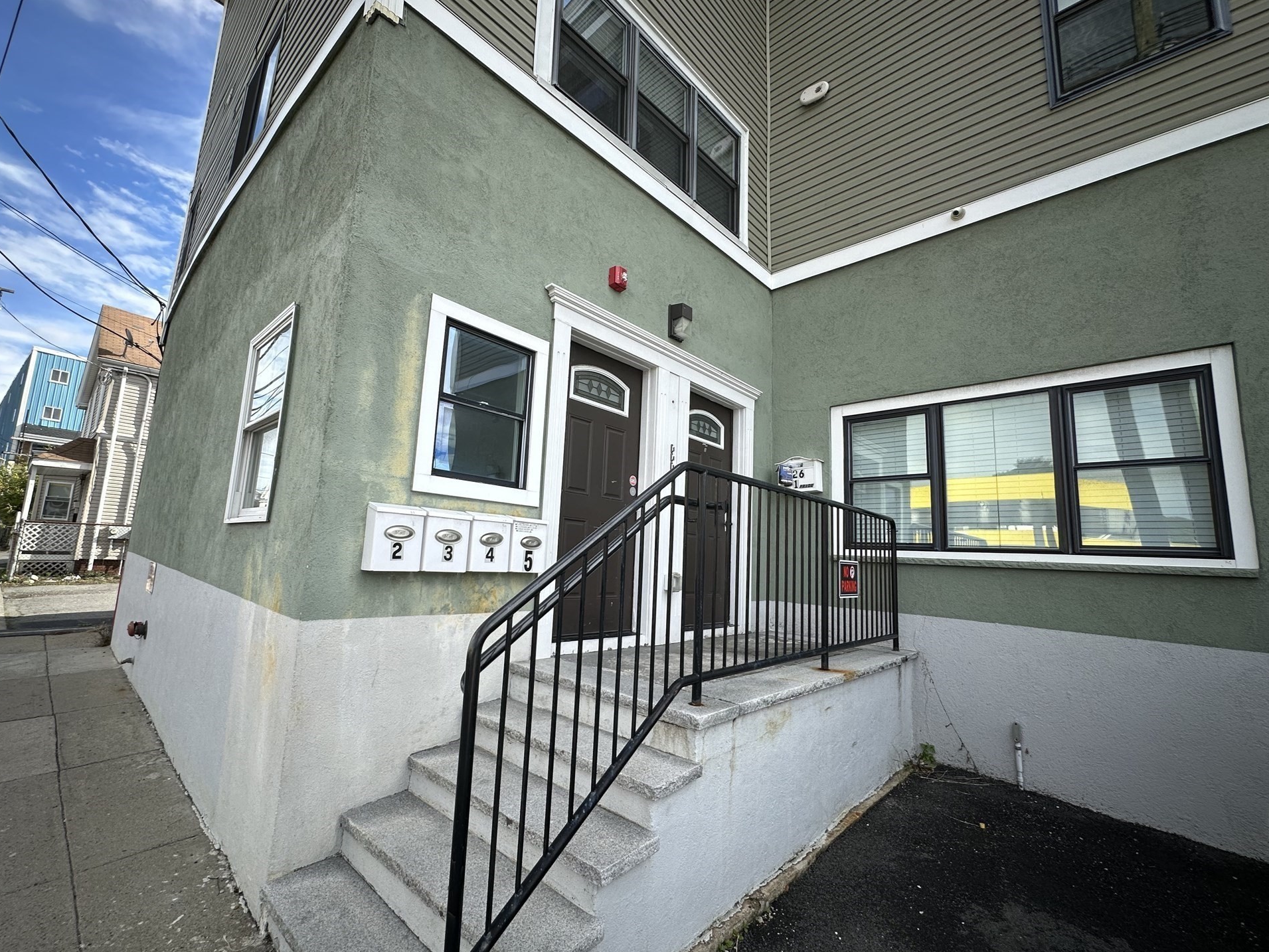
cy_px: 477
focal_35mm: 15
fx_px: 550
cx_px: 608
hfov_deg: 98.1
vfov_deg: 81.8
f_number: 2.2
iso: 40
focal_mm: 2.22
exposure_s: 1/836
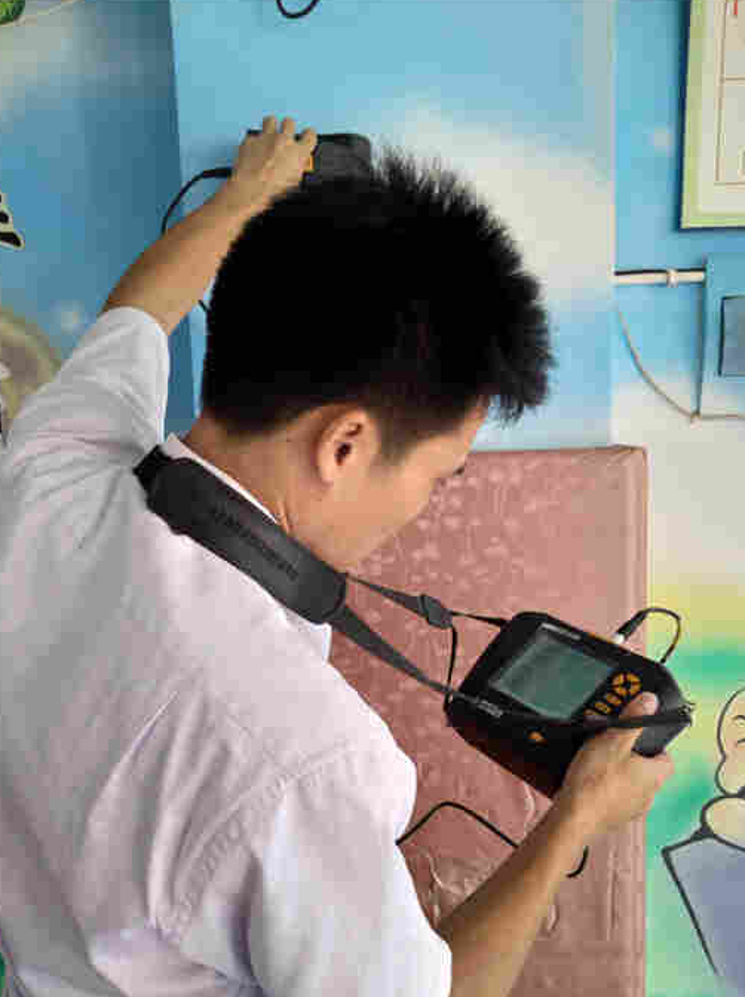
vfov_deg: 69.4
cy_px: 533
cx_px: 395
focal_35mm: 25
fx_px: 719
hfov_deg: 54.7
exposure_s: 1/20
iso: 500
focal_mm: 4.04
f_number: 2
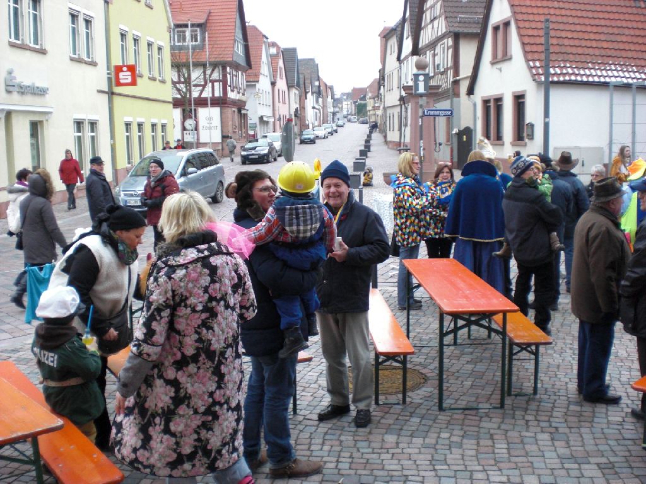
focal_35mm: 38
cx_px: 323
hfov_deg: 49.0
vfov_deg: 37.7
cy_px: 242
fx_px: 709
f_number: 3.1
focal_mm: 6.3
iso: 200
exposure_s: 1/100
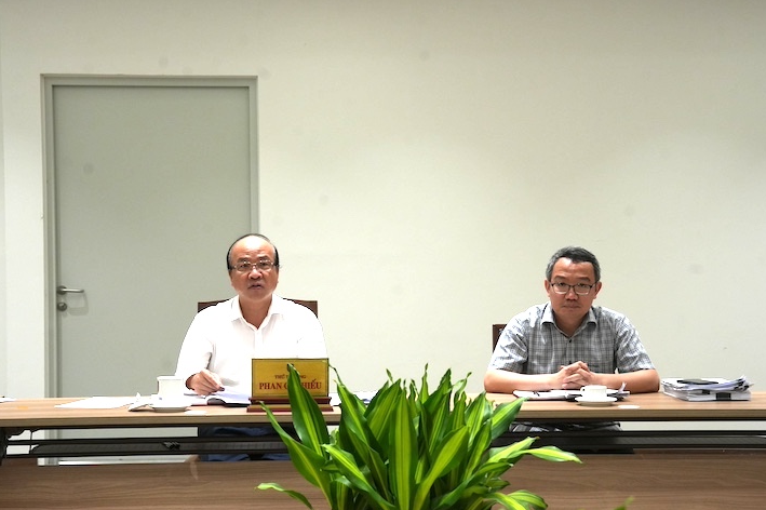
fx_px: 1680
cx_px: 374
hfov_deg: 25.7
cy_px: 284
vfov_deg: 17.3
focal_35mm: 79
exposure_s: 1/160
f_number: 7.1
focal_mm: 70
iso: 2000
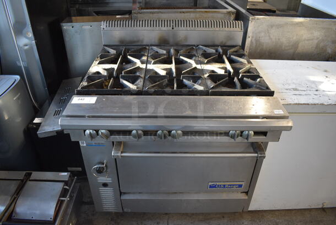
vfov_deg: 48.0
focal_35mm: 27
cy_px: 112
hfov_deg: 67.3
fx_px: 252
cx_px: 168
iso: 1250
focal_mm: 18
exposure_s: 1/125
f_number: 3.5
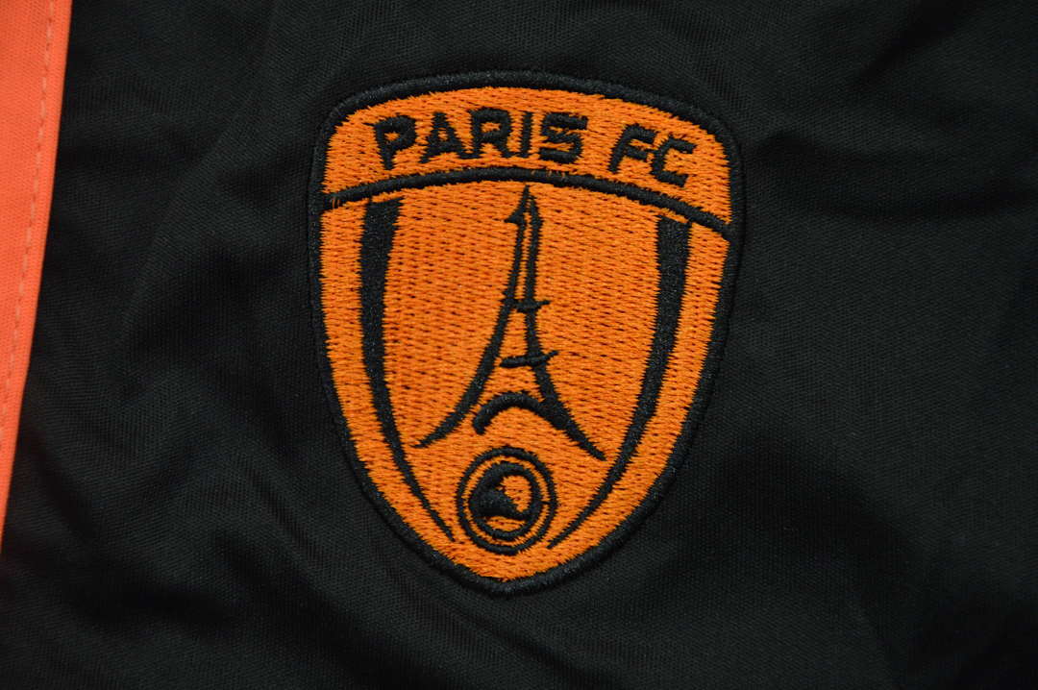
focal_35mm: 158
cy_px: 345
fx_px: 4537
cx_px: 519
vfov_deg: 8.7
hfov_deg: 13.1
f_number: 6.3
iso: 400
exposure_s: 1/160
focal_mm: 105
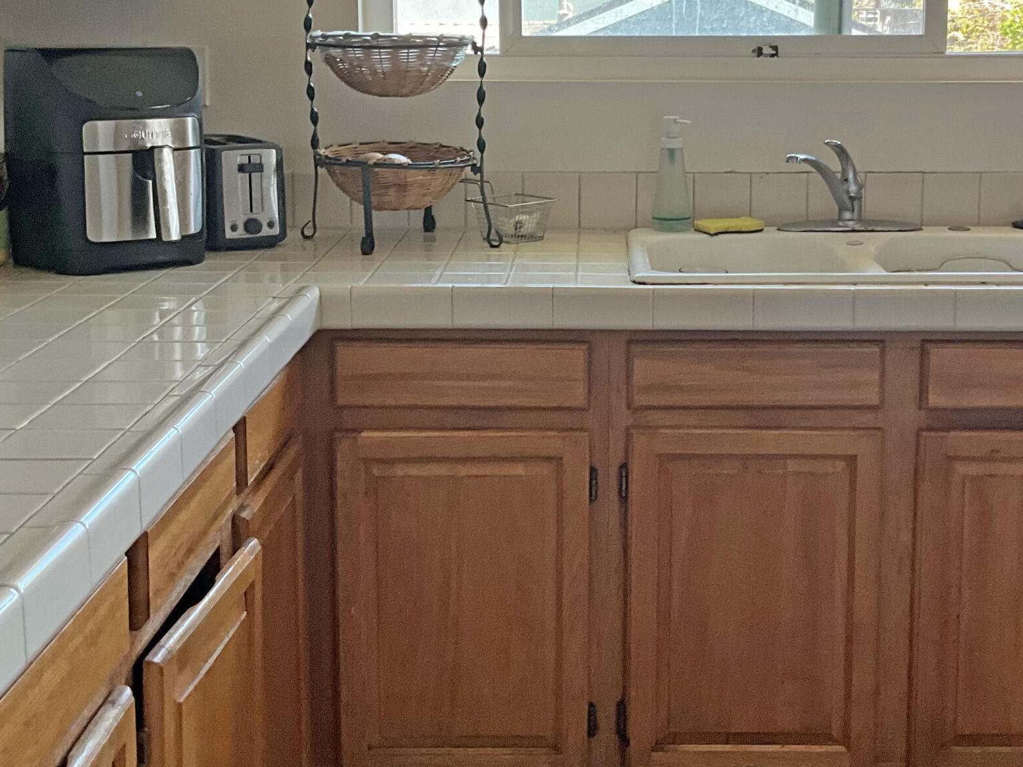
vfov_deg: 26.0
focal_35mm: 56
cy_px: 272
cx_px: 612
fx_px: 1655
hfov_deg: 34.2
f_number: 1.8
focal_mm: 3
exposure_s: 1/118
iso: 64
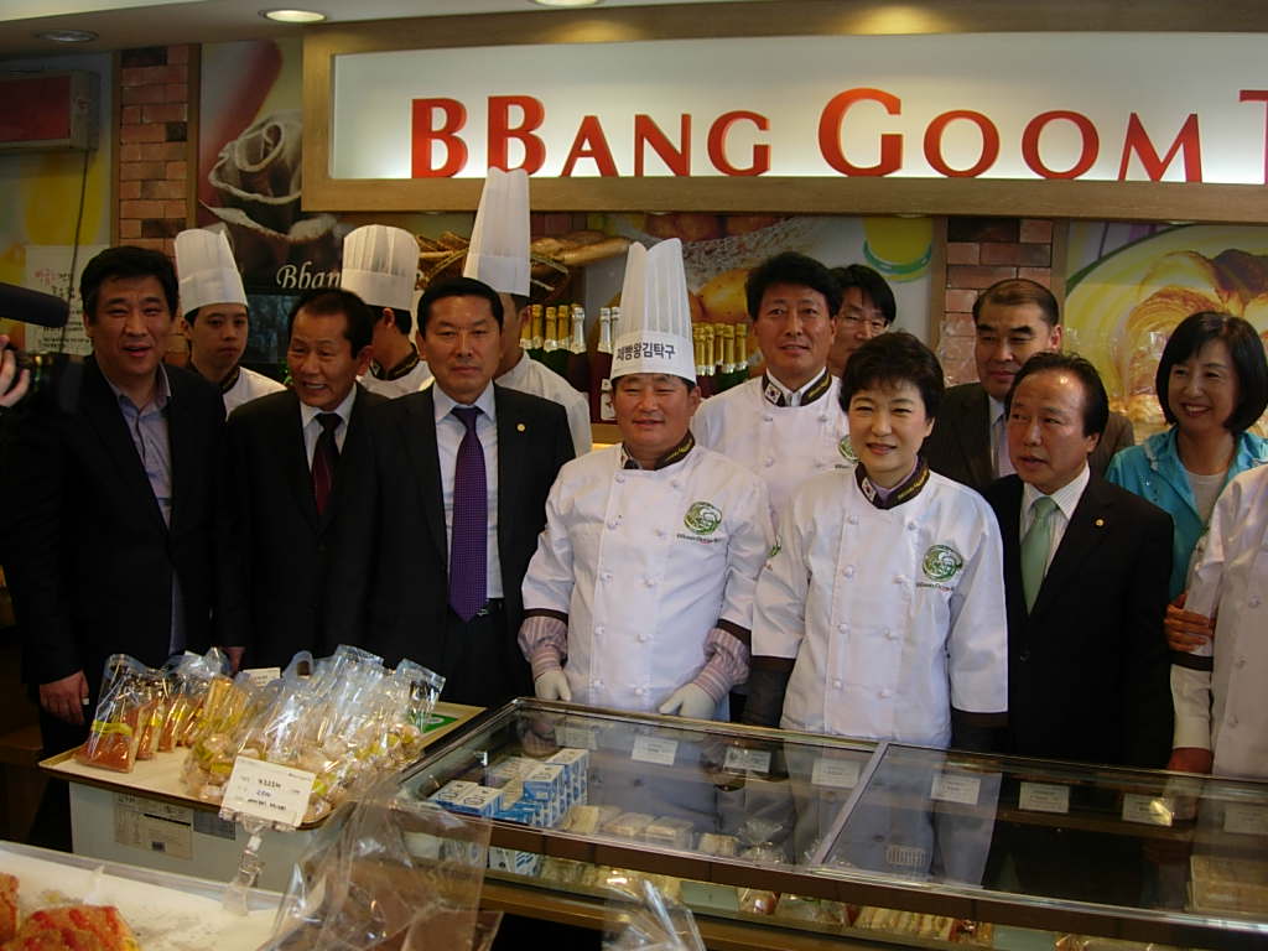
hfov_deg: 49.0
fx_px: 1392
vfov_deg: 37.7
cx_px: 634
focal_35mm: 38
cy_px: 476
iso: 64
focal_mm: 7.8
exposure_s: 1/78.3
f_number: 2.8
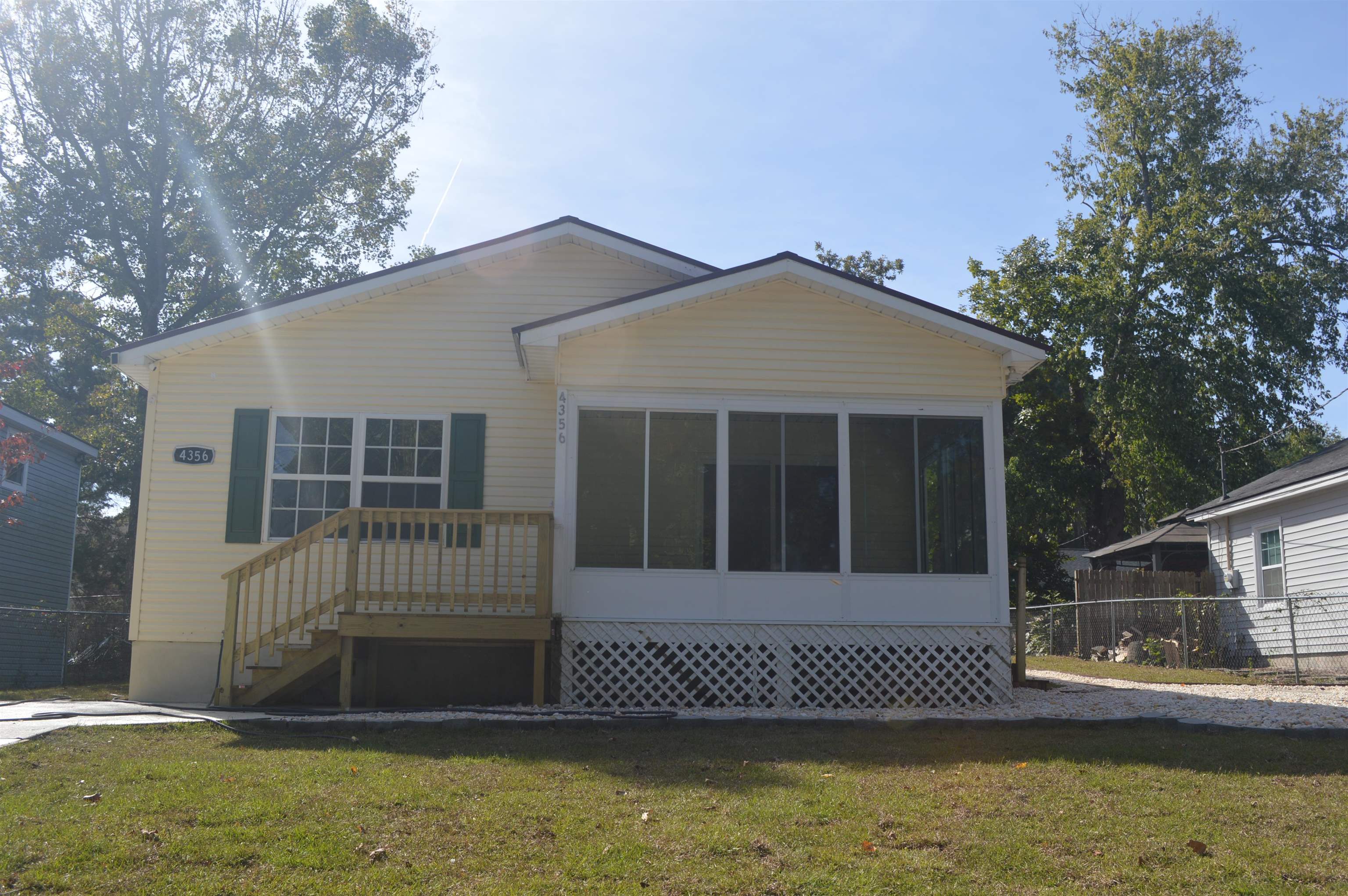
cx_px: 674
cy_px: 448
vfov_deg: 39.9
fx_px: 1234
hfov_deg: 57.3
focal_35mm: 33
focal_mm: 22
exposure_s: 1/200
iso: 100
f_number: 7.1
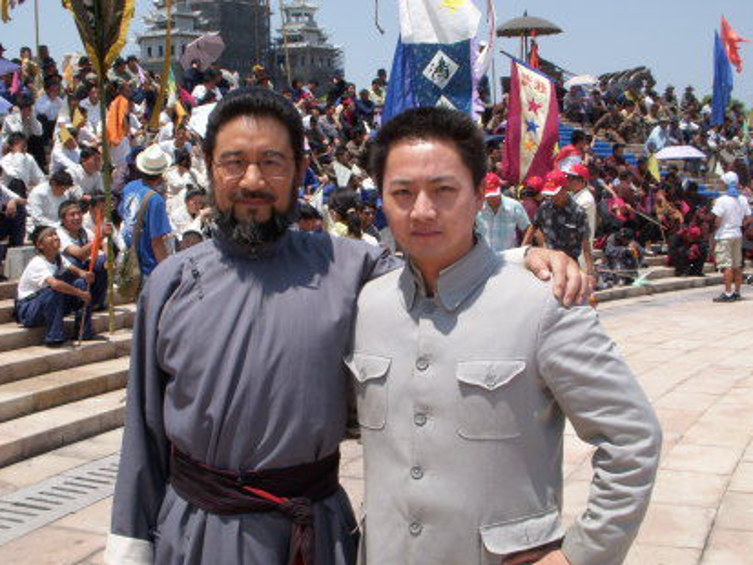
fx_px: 1001
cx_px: 356
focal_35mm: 46
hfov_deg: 41.2
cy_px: 311
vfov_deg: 31.5
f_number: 6.6
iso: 100
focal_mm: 6.3
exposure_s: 1/320
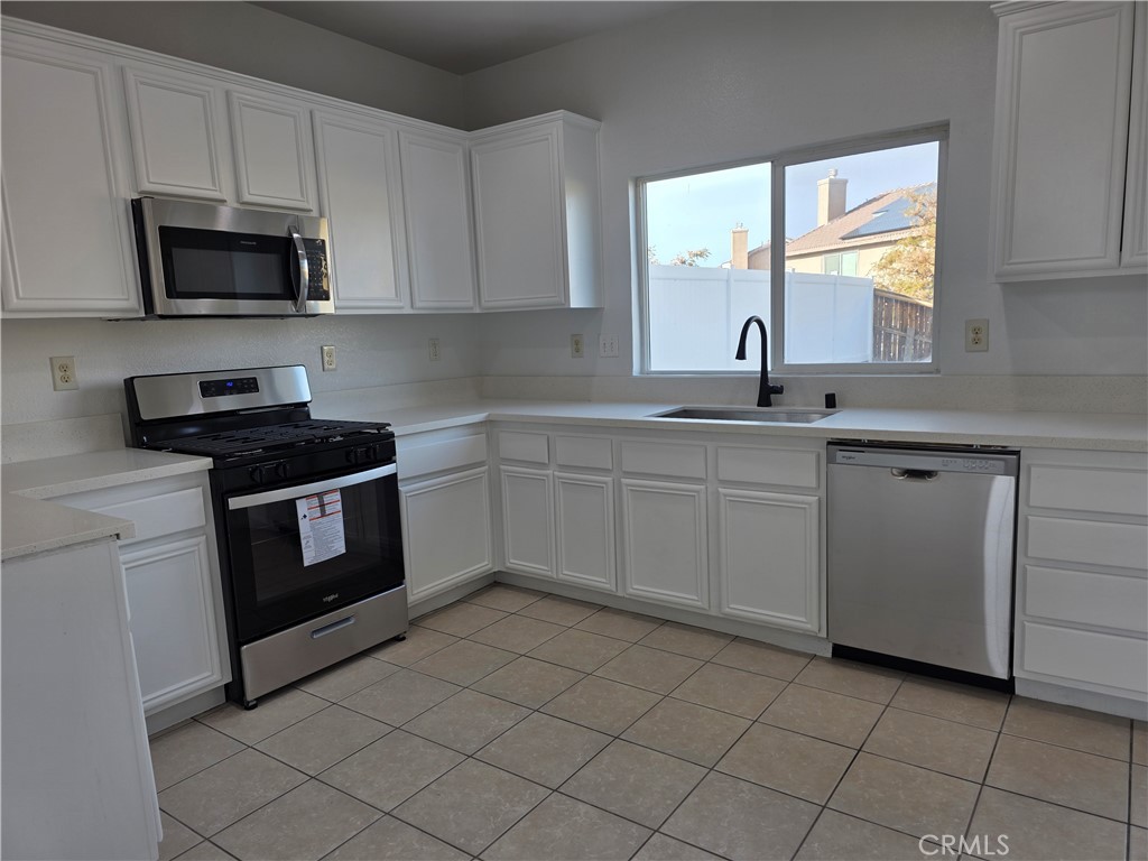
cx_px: 574
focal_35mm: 23
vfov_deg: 58.9
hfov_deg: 73.9
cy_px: 430
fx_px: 763
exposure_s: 1/120
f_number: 1.7
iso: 16
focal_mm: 6.3
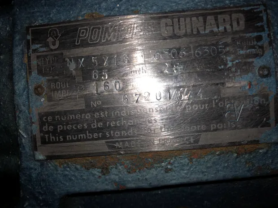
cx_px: 139
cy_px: 104
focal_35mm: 28
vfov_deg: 49.7
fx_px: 225
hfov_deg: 63.4
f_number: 1.8
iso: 20
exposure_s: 1/1263
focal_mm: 3.99
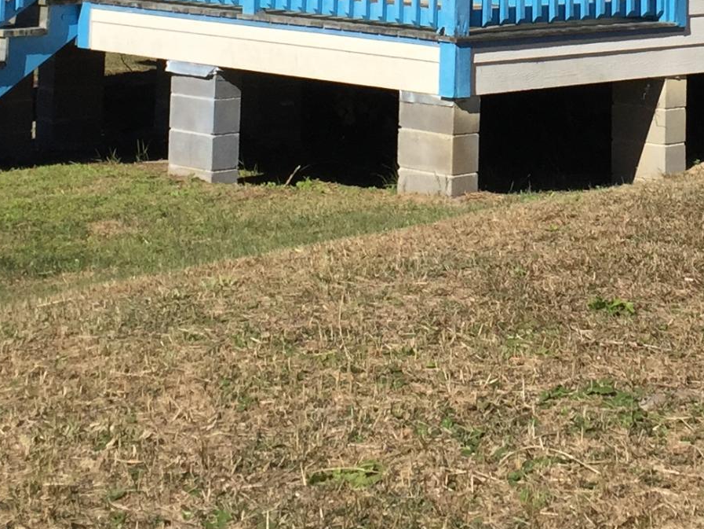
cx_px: 580
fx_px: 1973
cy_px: -215
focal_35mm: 97
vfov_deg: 14.4
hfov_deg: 20.0
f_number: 2.2
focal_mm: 4.15
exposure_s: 1/3300
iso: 32
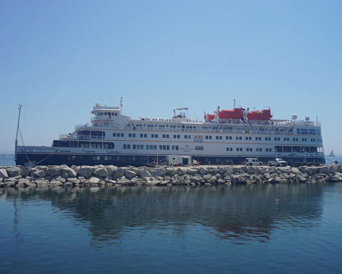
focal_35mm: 40
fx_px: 401
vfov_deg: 37.7
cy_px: 137
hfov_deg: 46.2
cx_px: 174
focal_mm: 23
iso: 100
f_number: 11
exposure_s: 1/250
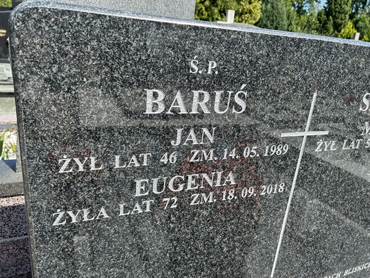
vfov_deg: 53.1
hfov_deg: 67.3
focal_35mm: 26
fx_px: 278
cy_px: 139
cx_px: 185
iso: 50
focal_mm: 5.7
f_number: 1.5
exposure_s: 1/1838
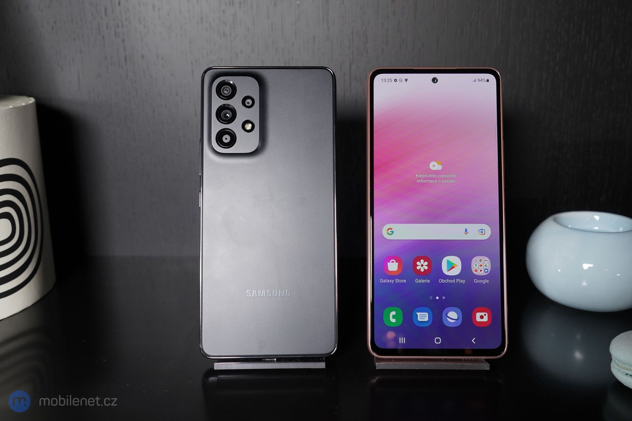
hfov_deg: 57.2
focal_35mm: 33
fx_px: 579
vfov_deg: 40.0
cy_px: 210
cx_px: 316
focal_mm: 33
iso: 2000
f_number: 6.3
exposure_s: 1/200
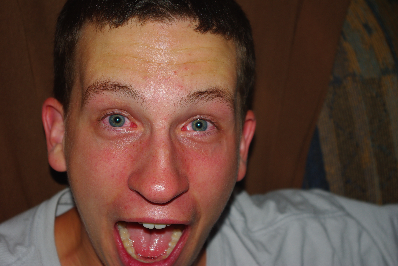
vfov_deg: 16.7
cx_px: 199
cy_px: 133
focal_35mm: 82
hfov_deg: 24.7
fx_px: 908
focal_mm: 55
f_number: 5.6
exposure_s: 1/60
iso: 100
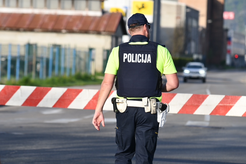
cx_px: 123
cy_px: 82
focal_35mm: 277
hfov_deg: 7.4
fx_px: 1893
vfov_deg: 5.0
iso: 220
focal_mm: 185
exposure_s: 1/1000
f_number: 5.6
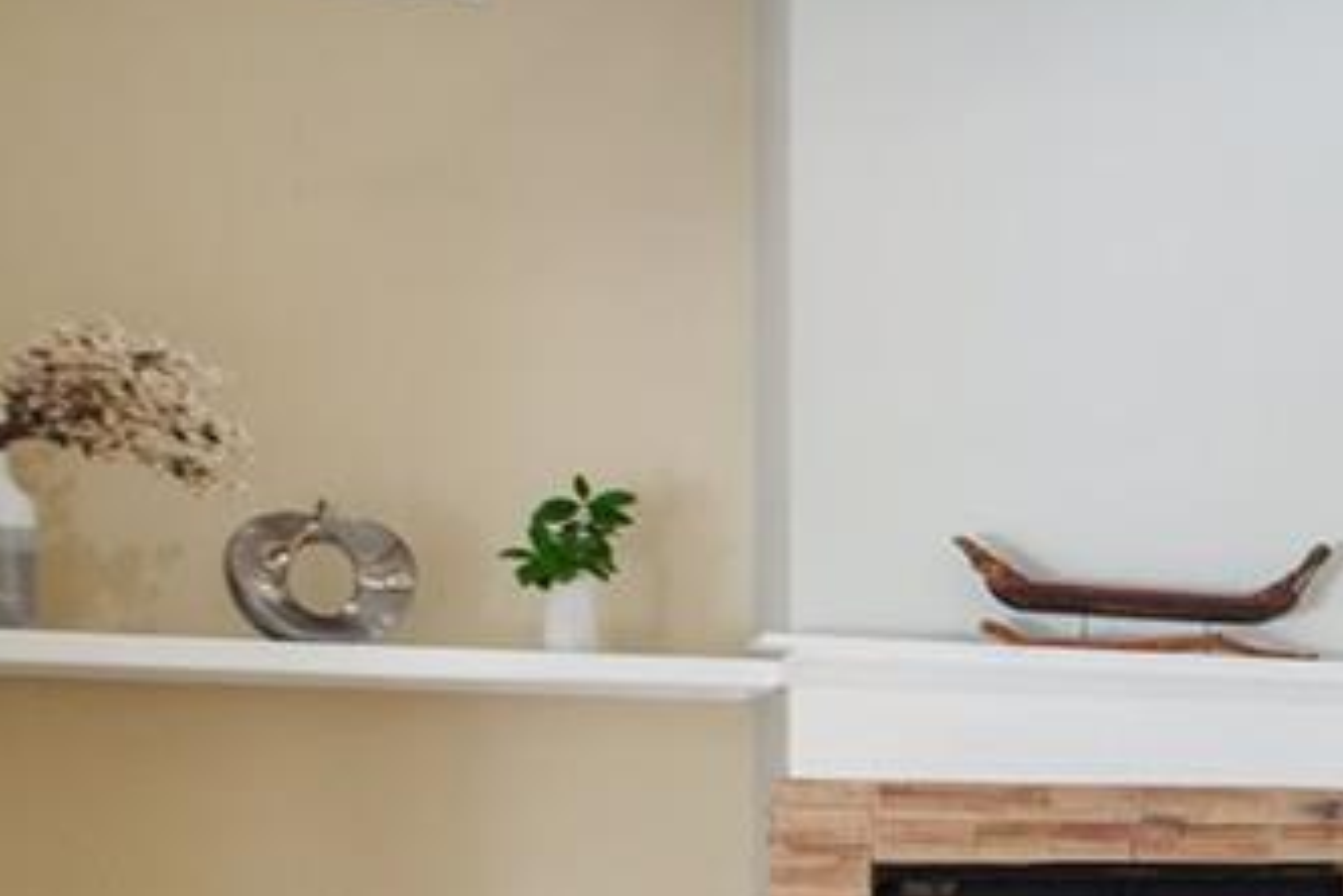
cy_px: 811
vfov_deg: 18.6
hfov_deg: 16.3
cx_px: 3029
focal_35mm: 72
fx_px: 2686
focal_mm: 10
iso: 400
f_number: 4.5
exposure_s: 1/5
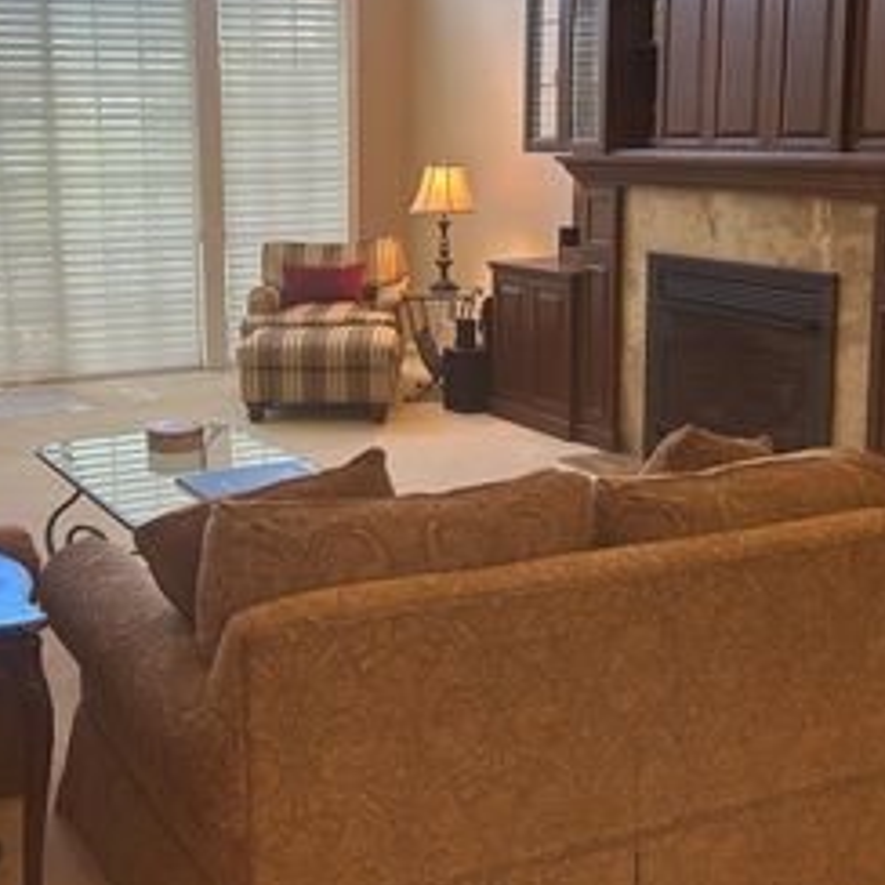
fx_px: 1359
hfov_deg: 35.8
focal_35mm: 47
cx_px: 316
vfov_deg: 35.8
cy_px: 314
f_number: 1.5
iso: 80
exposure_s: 1/60
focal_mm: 5.7
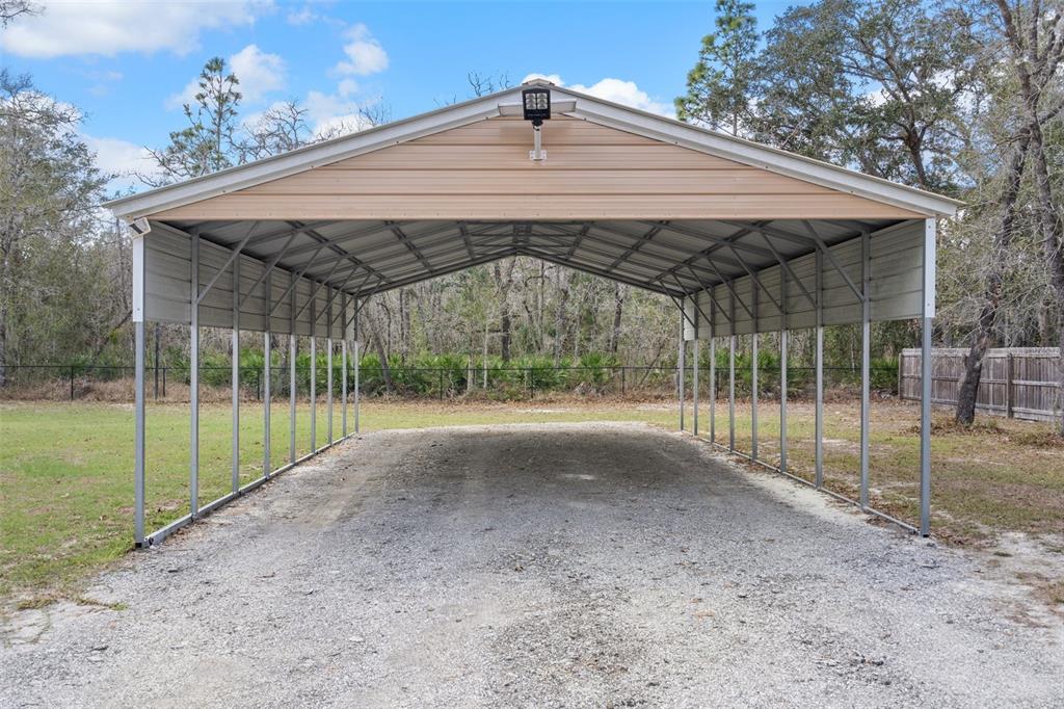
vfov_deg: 42.3
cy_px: 354
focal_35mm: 31
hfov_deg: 60.3
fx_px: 916
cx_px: 532
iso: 320
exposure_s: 1/30
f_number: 8
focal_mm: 31
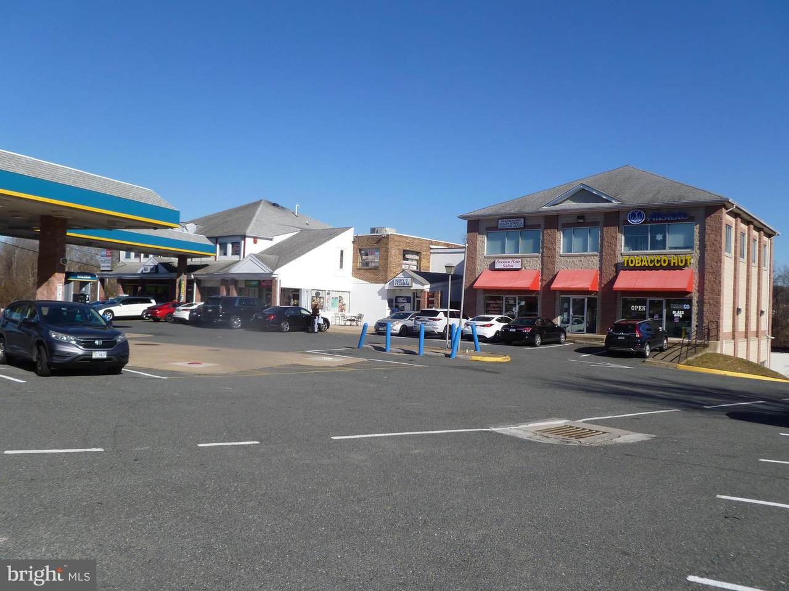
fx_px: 638
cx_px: 394
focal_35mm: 28
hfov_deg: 63.4
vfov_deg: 49.7
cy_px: 296
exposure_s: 1/1000
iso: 80
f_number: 3.3
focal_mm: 5
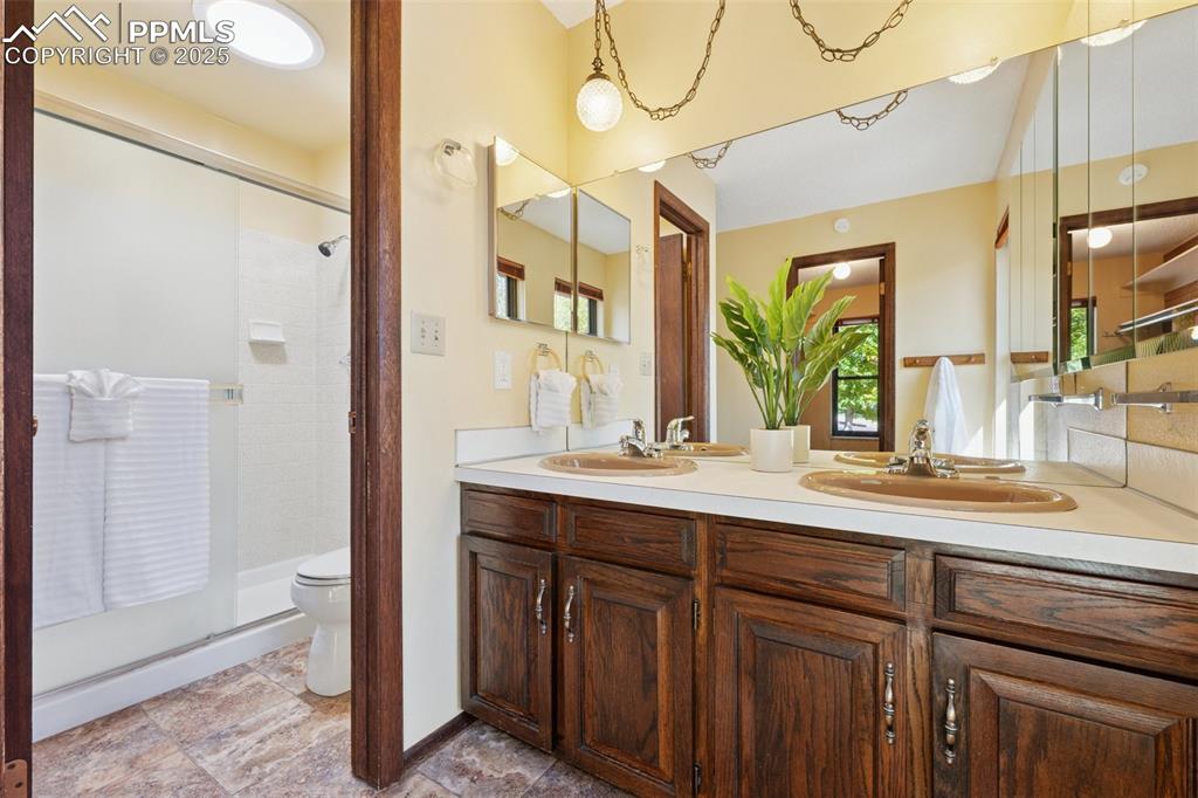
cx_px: 599
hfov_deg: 100.4
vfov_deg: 77.3
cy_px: 399
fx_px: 499
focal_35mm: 15
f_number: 11
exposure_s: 1/10
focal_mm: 15
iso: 800
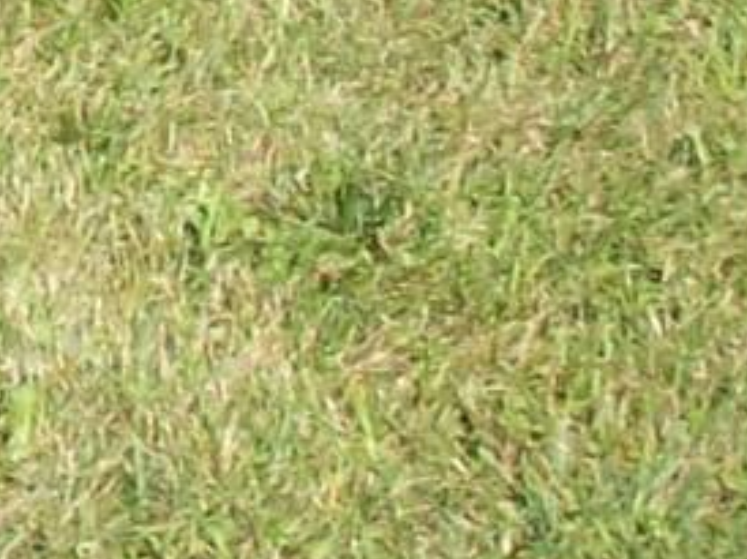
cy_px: -766
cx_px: -1273
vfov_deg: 5.2
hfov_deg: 6.7
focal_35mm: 277
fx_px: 5972
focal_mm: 6.2
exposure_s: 1/218
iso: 80
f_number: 5.6
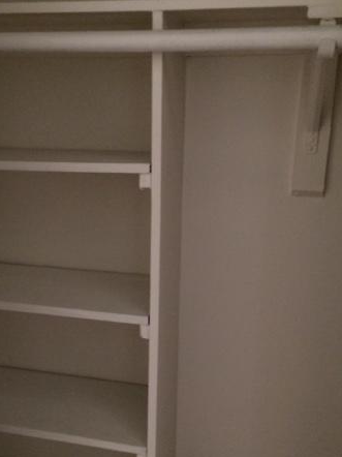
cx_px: 128
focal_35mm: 42
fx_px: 554
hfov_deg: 34.1
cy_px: 247
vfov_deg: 44.8
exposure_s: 1/15
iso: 320
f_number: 2.2
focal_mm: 4.15
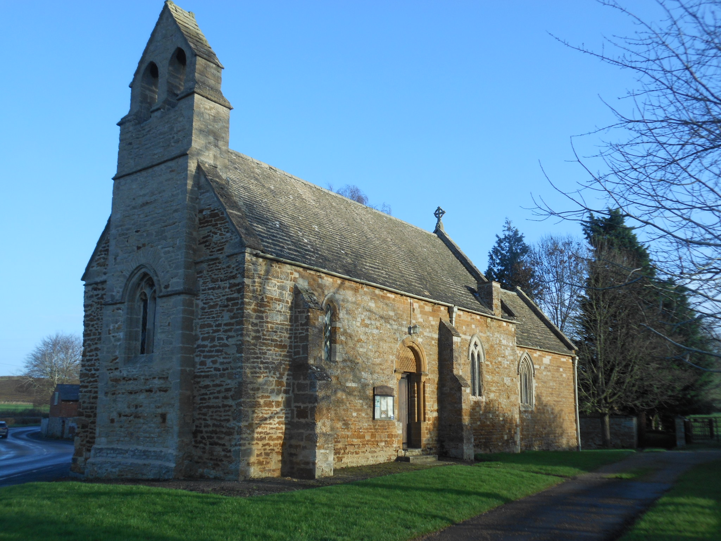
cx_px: 360
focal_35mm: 33
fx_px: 687
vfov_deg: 42.9
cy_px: 270
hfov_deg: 55.4
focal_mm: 6
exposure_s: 1/320
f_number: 3.5
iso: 80
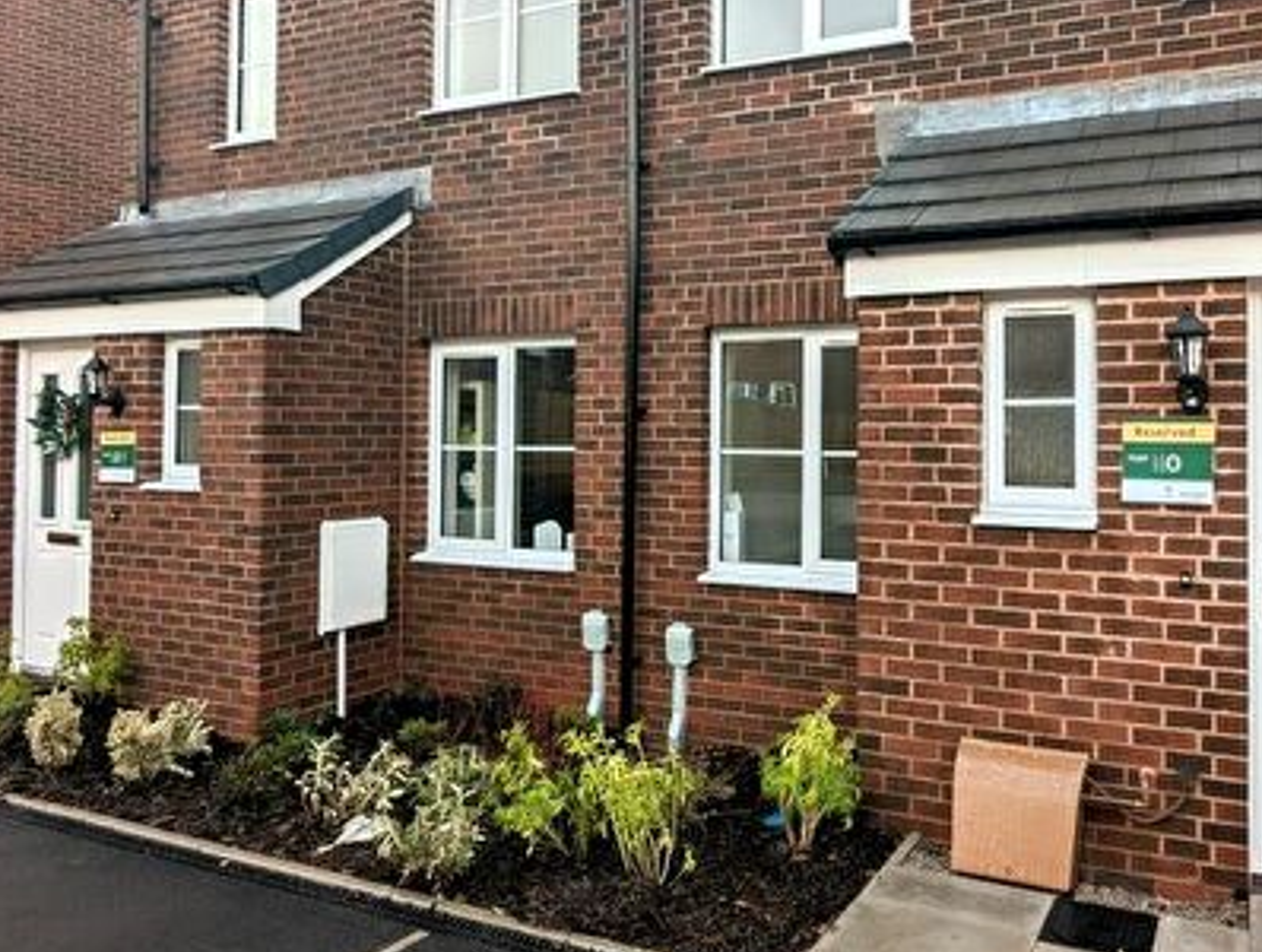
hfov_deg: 62.7
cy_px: 398
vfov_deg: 49.7
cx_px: 763
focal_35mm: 28
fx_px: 1023
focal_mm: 2.35
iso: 47
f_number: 2.2
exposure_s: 1/1000
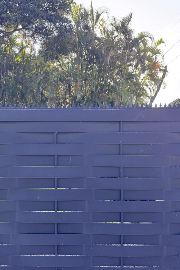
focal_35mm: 26
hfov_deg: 49.5
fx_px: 195
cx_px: 83
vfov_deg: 69.4
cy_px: 133
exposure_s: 1/172
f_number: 1.78
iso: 80
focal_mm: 6.76
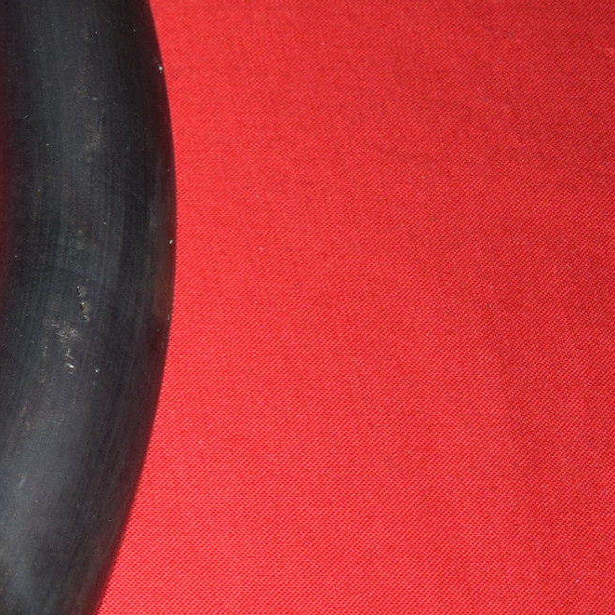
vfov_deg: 13.6
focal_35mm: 127
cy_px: 515
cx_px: -631
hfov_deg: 12.1
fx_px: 2553
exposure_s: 1/200
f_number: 5
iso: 400
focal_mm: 22
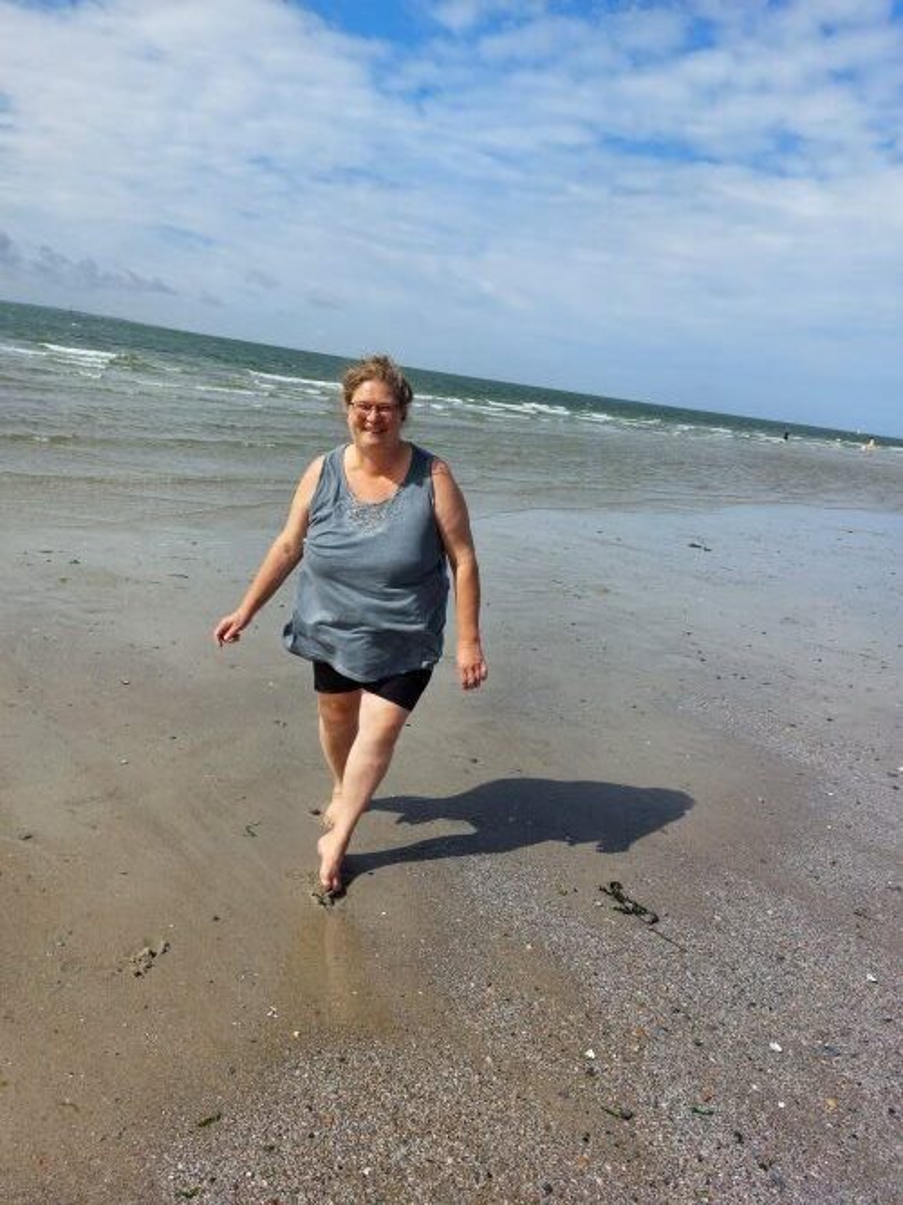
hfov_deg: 56.8
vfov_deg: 71.6
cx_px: 452
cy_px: 602
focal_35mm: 24
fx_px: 835
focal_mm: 5.23
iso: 25
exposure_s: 1/1688
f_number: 1.8
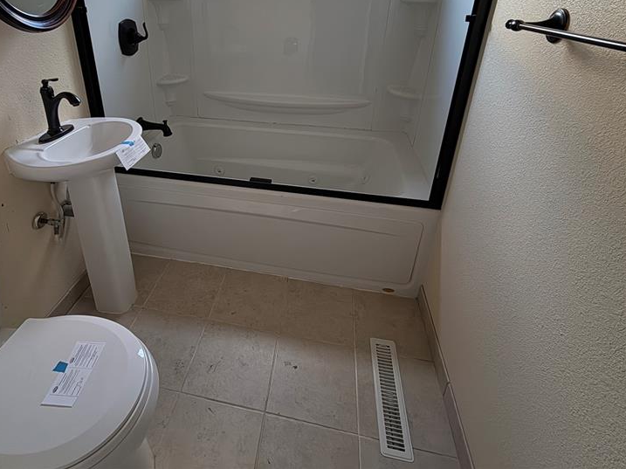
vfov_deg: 63.2
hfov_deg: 81.1
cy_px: 135
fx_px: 362
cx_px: 260
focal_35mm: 20
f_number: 2.2
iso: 500
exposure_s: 1/23
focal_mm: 2.22
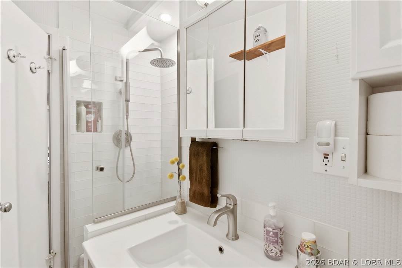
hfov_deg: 95.0
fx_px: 184
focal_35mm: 16
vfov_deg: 72.1
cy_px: 134
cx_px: 201
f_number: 7.1
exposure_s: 1/10
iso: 200
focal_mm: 11
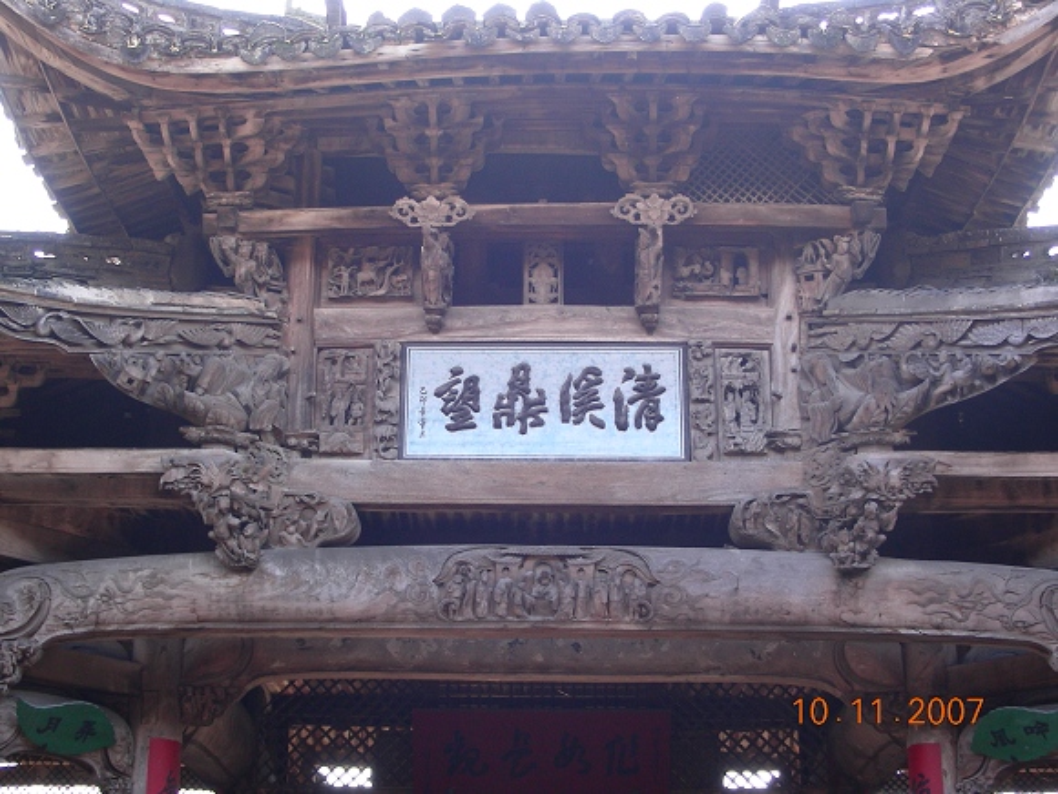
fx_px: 1926
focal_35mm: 63
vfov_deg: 23.3
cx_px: 529
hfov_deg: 30.7
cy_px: 397
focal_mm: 10.5
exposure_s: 1/62.2
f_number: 3.5
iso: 50
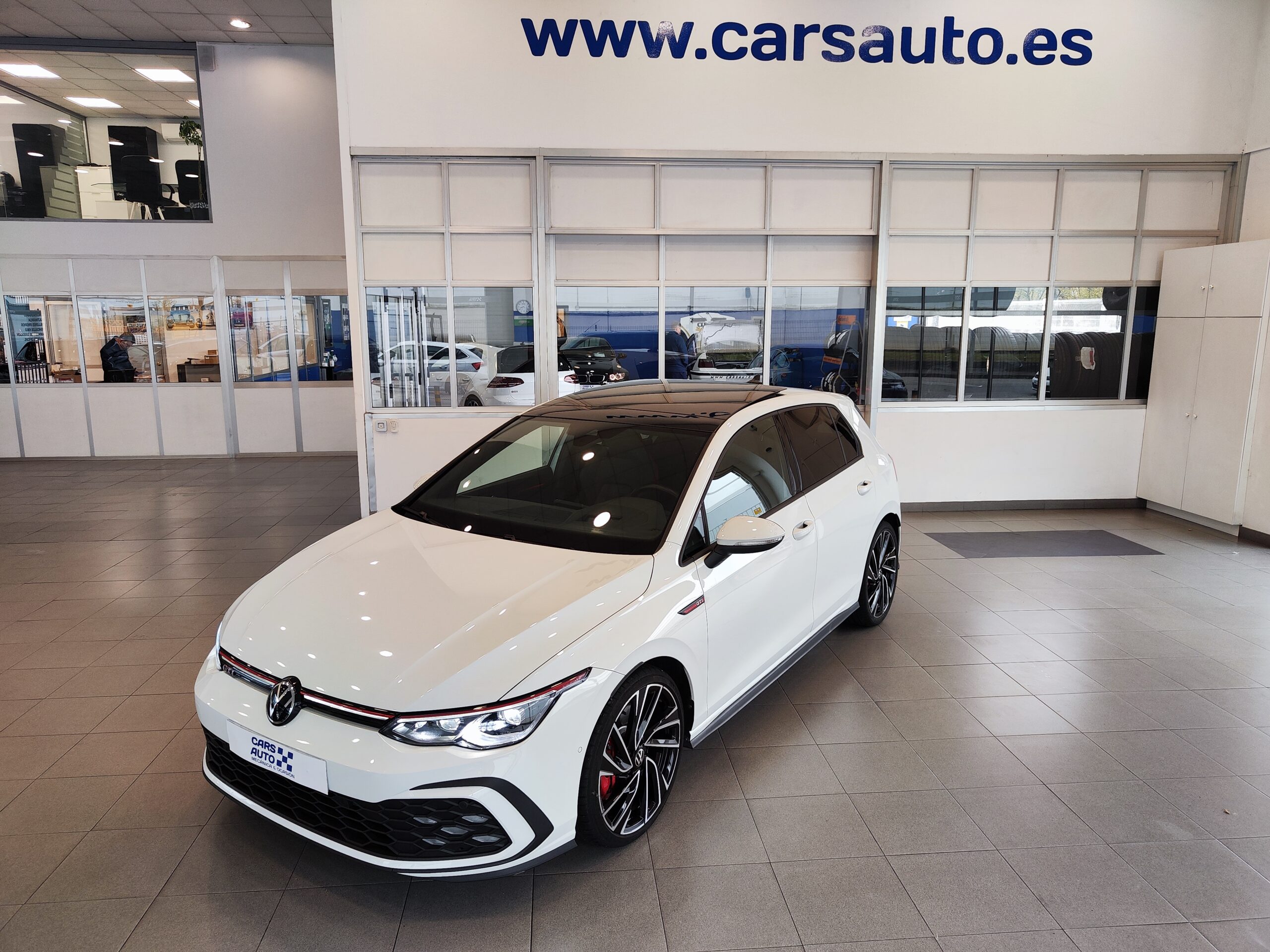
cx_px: 635
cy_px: 476
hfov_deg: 71.6
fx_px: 881
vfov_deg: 56.8
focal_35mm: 24
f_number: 1.88
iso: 135
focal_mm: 5.59
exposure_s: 1/100
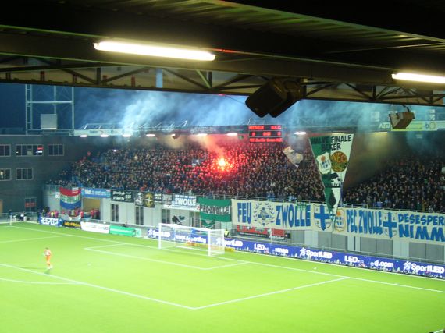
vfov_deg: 24.4
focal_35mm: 60
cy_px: 166
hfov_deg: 32.2
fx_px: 771
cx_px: 222
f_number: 3.7
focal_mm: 10
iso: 200
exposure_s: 1/8
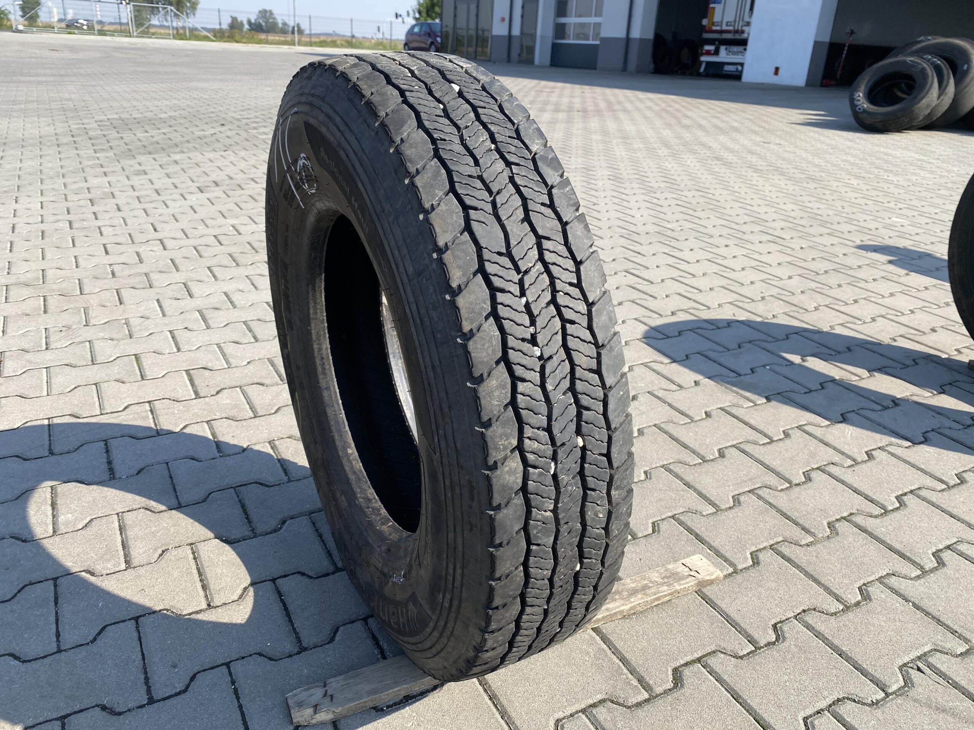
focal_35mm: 26
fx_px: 732
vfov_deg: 53.1
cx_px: 487
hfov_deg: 67.3
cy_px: 365
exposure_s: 1/1543
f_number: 1.8
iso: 32
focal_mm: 4.25
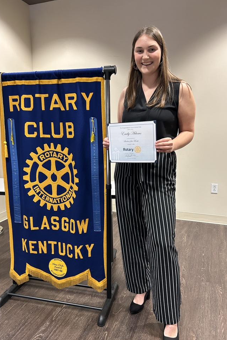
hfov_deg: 46.4
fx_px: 265
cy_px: 175
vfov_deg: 65.5
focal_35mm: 28
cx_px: 111
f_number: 1.5
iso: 320
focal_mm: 5.7
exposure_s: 1/60
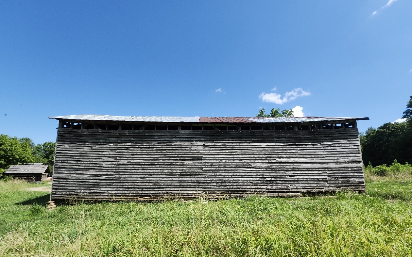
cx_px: 203
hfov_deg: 105.3
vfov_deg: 77.6
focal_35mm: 14
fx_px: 157
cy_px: 155
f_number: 2.2
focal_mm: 1.74
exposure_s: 1/1429
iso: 40
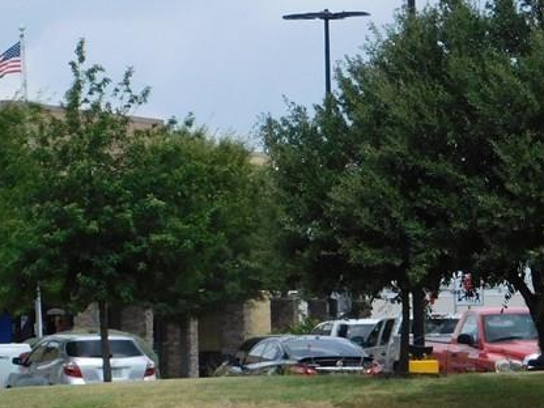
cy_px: 458
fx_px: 5720
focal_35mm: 364
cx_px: 238
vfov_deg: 4.1
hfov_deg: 5.4
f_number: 5.1
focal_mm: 26.3
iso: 125
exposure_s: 1/500
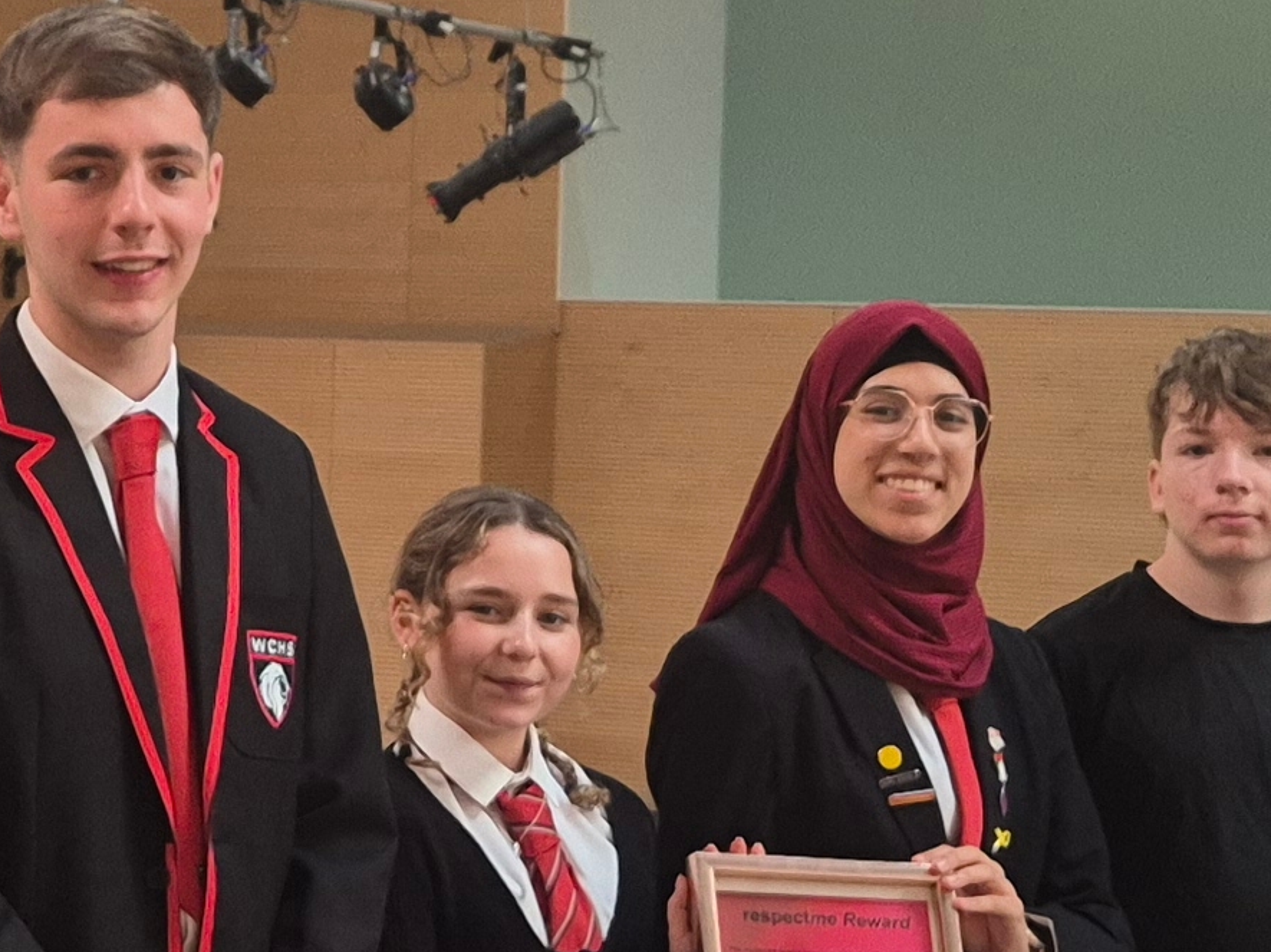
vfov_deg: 14.2
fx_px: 3817
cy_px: 314
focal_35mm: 104
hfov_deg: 18.7
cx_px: 225
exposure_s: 1/100
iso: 125
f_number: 1.8
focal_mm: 5.4
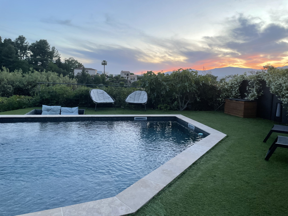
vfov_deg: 53.1
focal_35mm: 26
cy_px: 108
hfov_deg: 67.3
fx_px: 216
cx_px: 144
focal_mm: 4.2
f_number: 1.6
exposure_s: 1/121
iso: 125
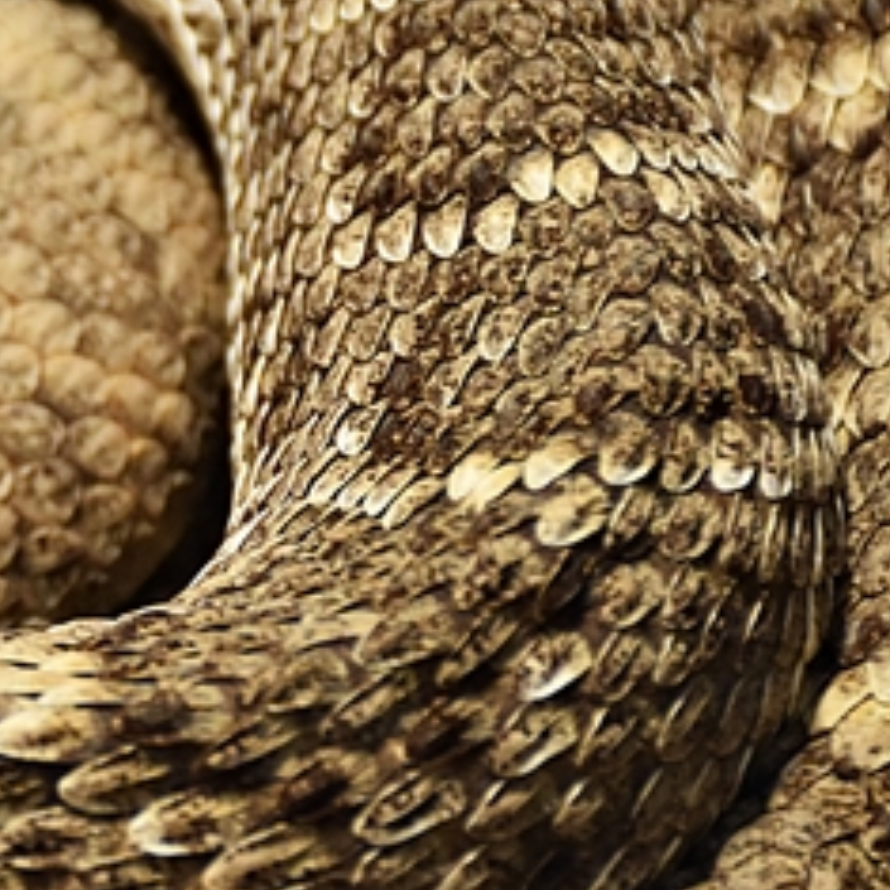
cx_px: -424
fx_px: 12944
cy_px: 479
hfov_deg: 3.9
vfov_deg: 3.9
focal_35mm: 445
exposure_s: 1/160
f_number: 5.3
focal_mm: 80
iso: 800
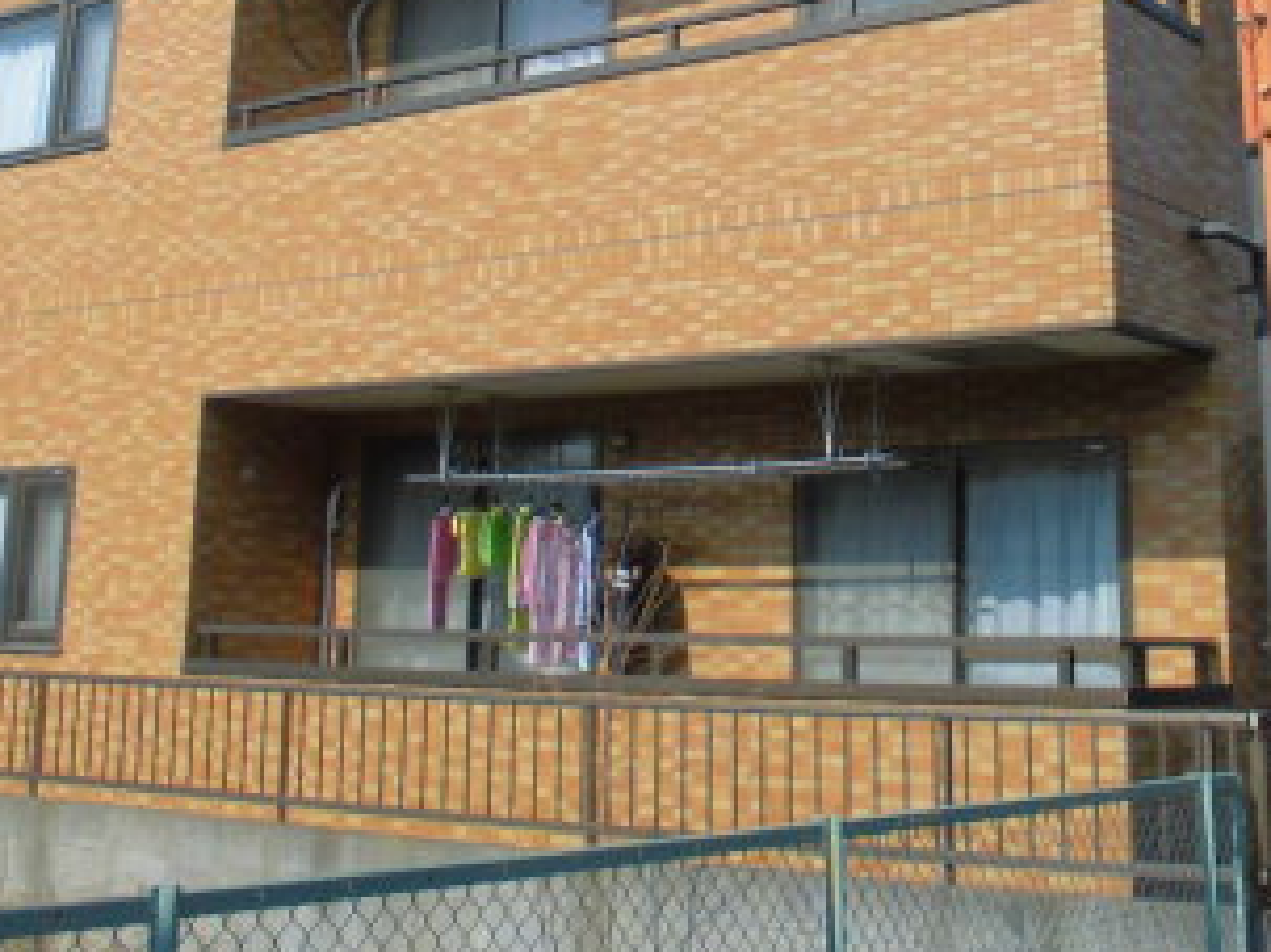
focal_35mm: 55
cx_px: 763
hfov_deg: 34.8
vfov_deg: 25.3
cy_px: 4
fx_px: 2019
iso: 100
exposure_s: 1/800
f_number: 3.5
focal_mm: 4.6
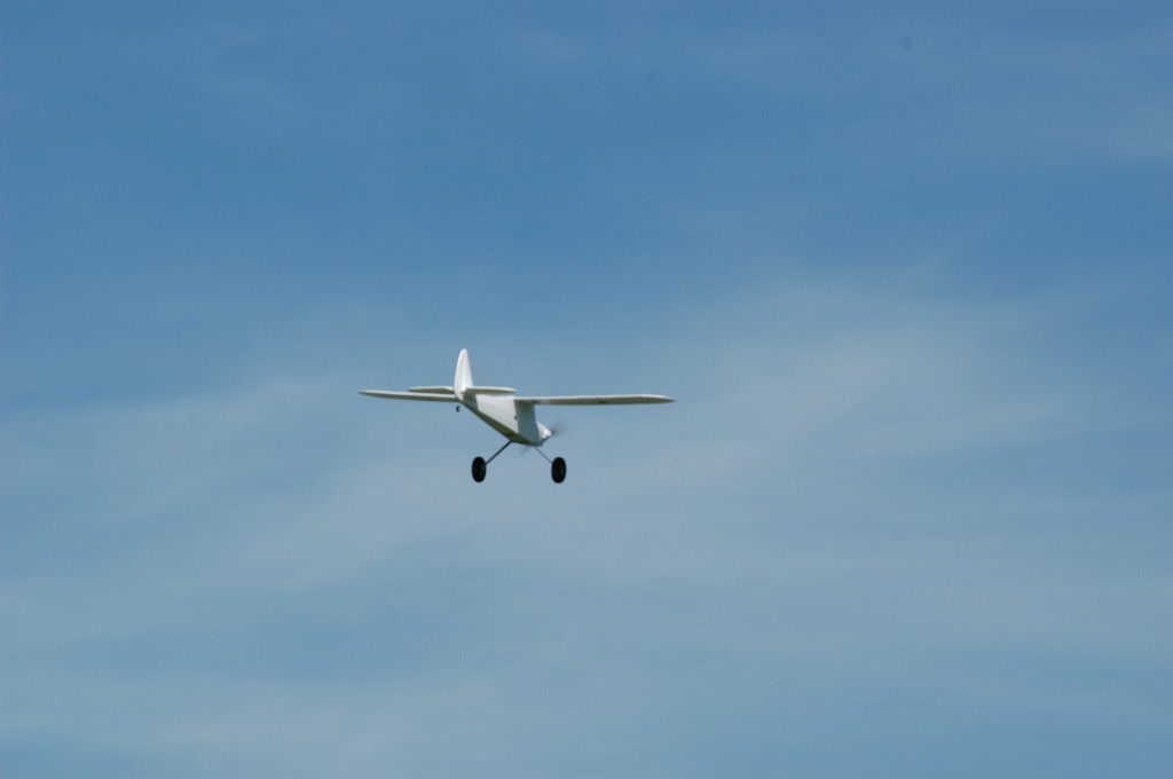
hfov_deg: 6.9
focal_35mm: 300
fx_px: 9763
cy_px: 390
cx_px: 586
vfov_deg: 4.6
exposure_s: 1/800
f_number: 7.1
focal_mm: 200
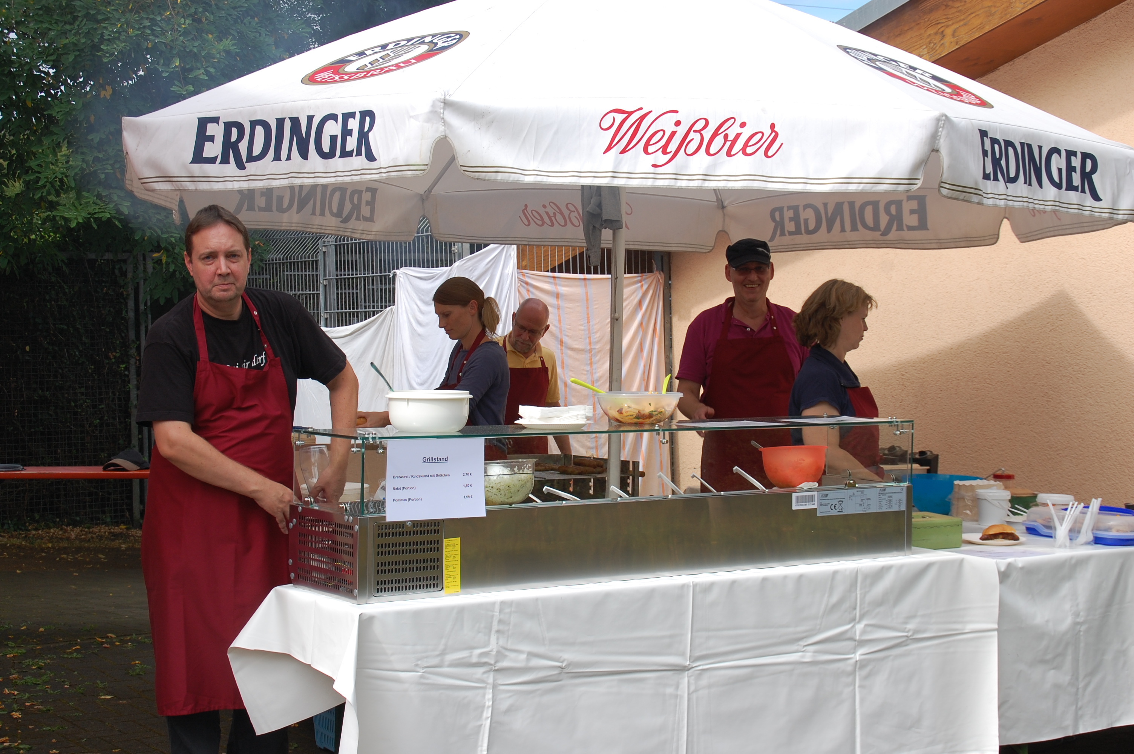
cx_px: 567
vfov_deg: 23.7
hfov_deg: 35.1
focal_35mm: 57
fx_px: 1794
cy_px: 377
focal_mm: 38
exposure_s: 1/250
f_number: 8
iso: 200
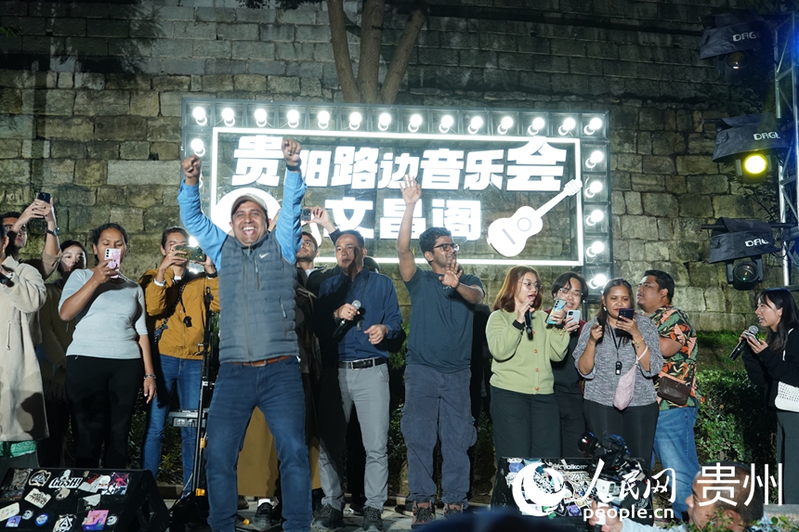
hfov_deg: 43.6
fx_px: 998
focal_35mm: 45
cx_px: 400
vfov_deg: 29.9
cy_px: 266
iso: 3200
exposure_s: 1/100
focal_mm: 45
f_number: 6.3
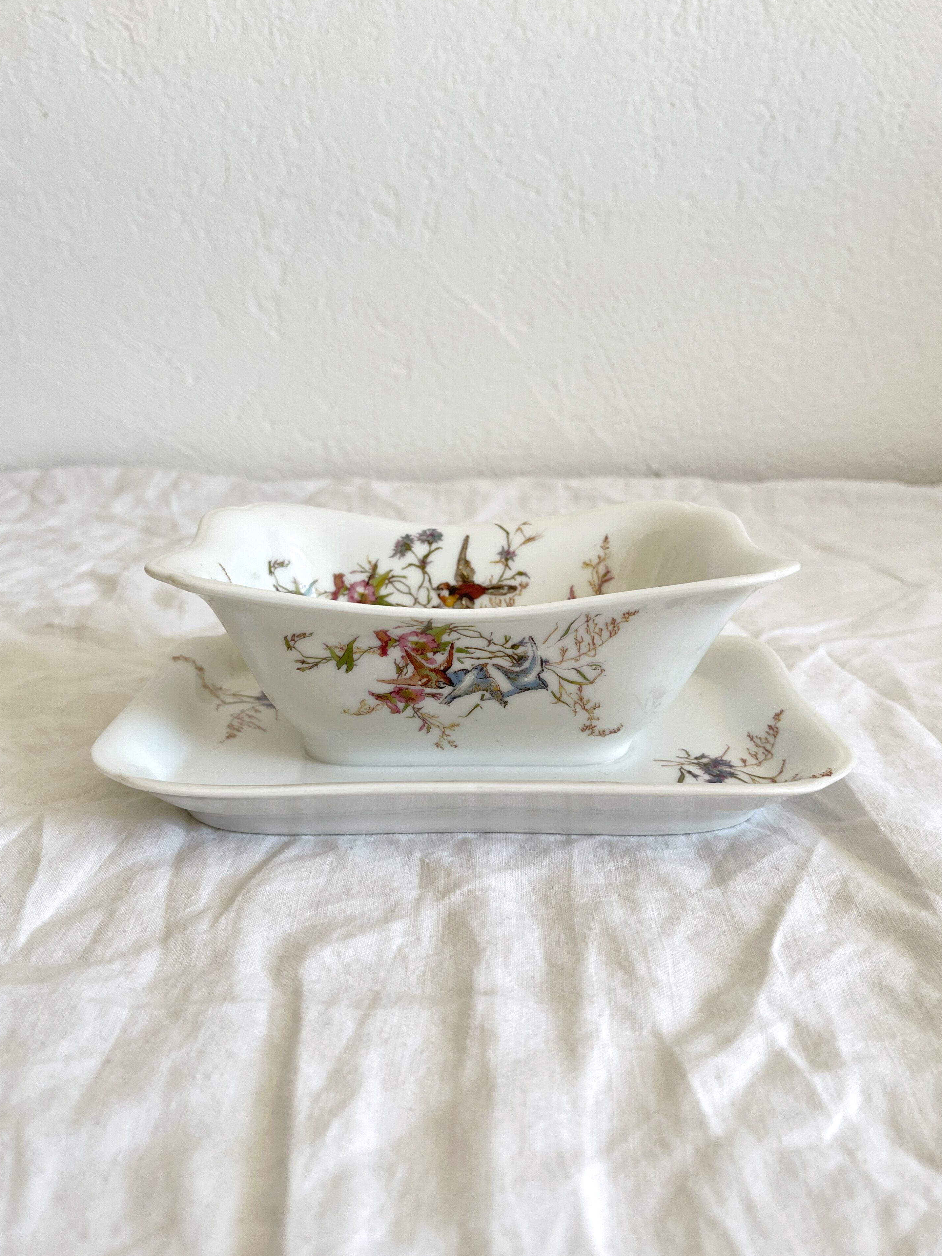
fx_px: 980
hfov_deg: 51.3
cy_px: 643
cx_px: 470
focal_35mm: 27
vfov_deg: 65.3
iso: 50
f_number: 1.6
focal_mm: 5.1
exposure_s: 1/310
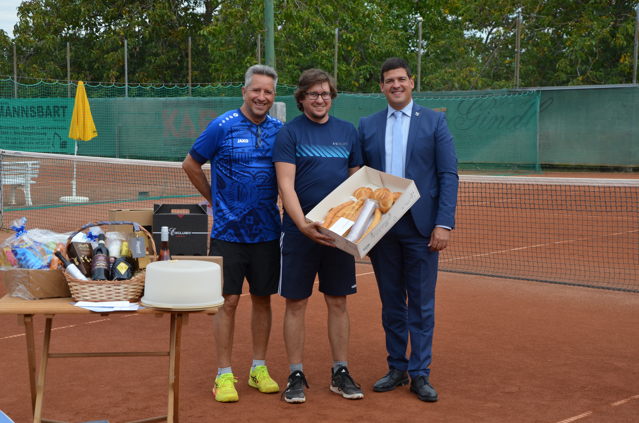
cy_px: 212
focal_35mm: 72
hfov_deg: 28.1
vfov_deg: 18.8
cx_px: 320
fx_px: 1275
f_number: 8
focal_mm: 48
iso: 250
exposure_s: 1/250
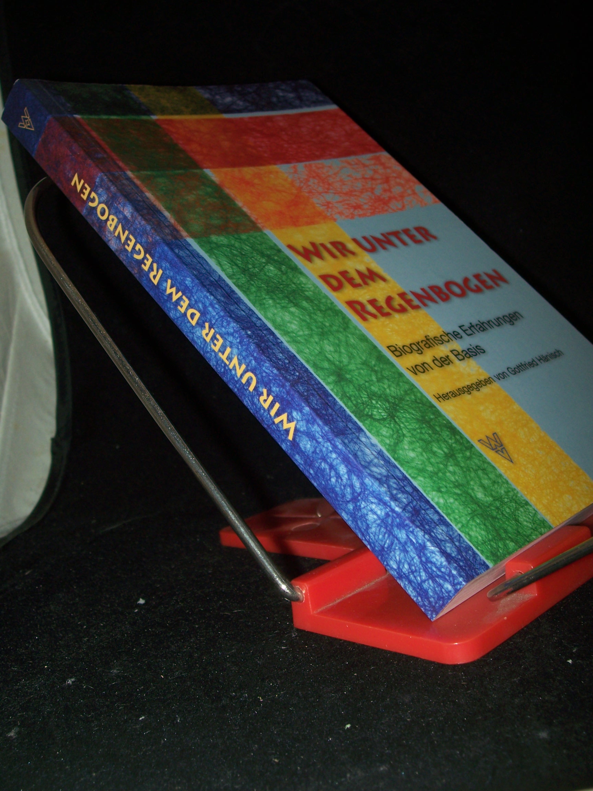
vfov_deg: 44.8
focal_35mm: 42
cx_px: 296
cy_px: 396
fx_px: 959
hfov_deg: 34.3
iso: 80
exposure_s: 1/60
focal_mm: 7
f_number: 2.8
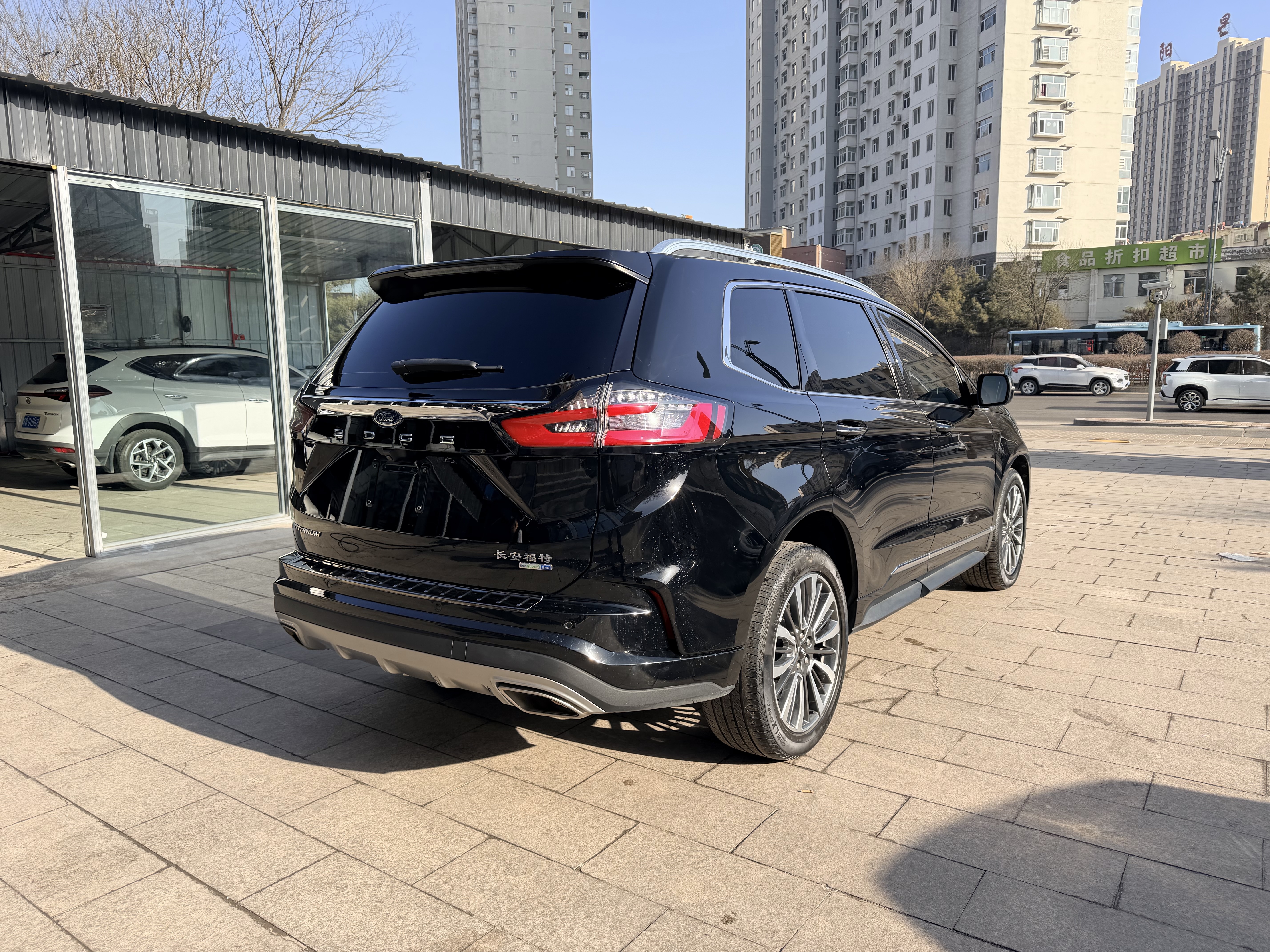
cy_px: 476
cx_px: 635
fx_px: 881
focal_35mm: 24
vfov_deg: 56.8
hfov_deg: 71.6
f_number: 1.78
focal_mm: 6.76
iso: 80
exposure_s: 1/1727
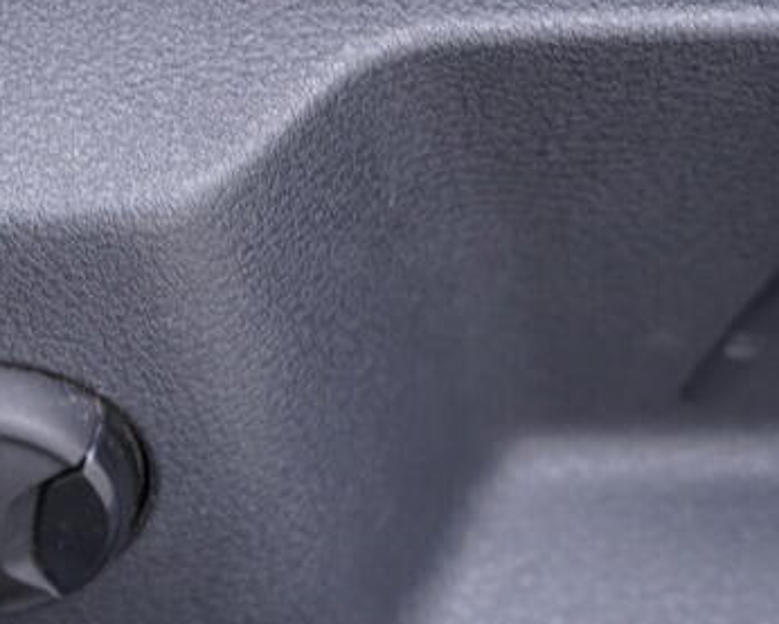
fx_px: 2306
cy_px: 57
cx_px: -115
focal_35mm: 100
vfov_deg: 15.2
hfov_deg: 18.3
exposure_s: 1/40
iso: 250
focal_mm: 24
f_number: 2.8
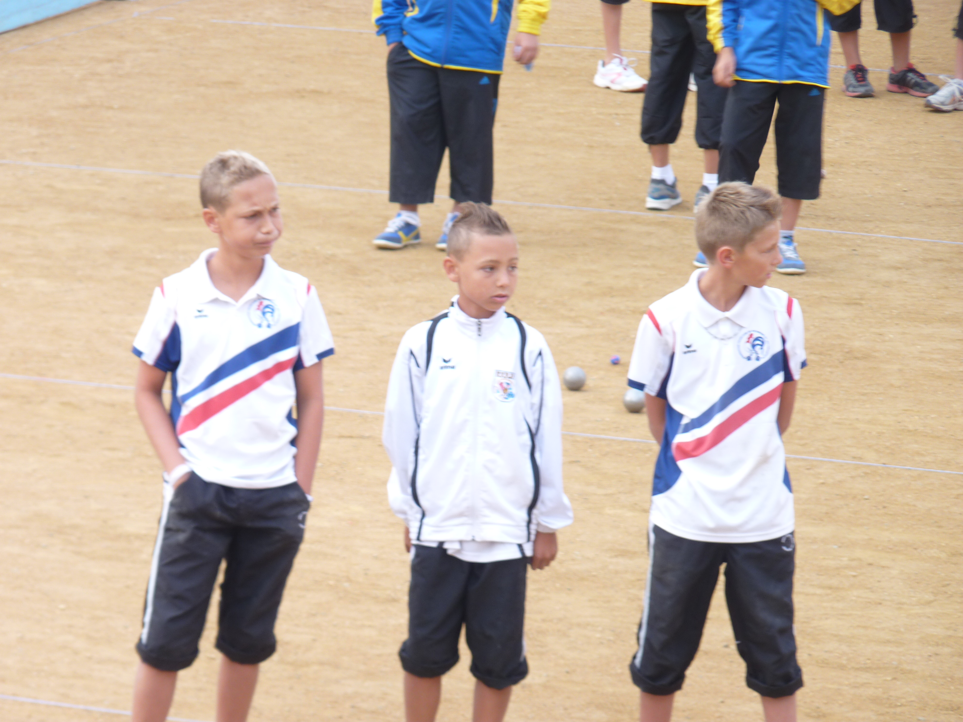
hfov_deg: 7.5
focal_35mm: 264
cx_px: 482
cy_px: 361
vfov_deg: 5.6
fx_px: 7344
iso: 80
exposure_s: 1/30
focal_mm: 47
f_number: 4
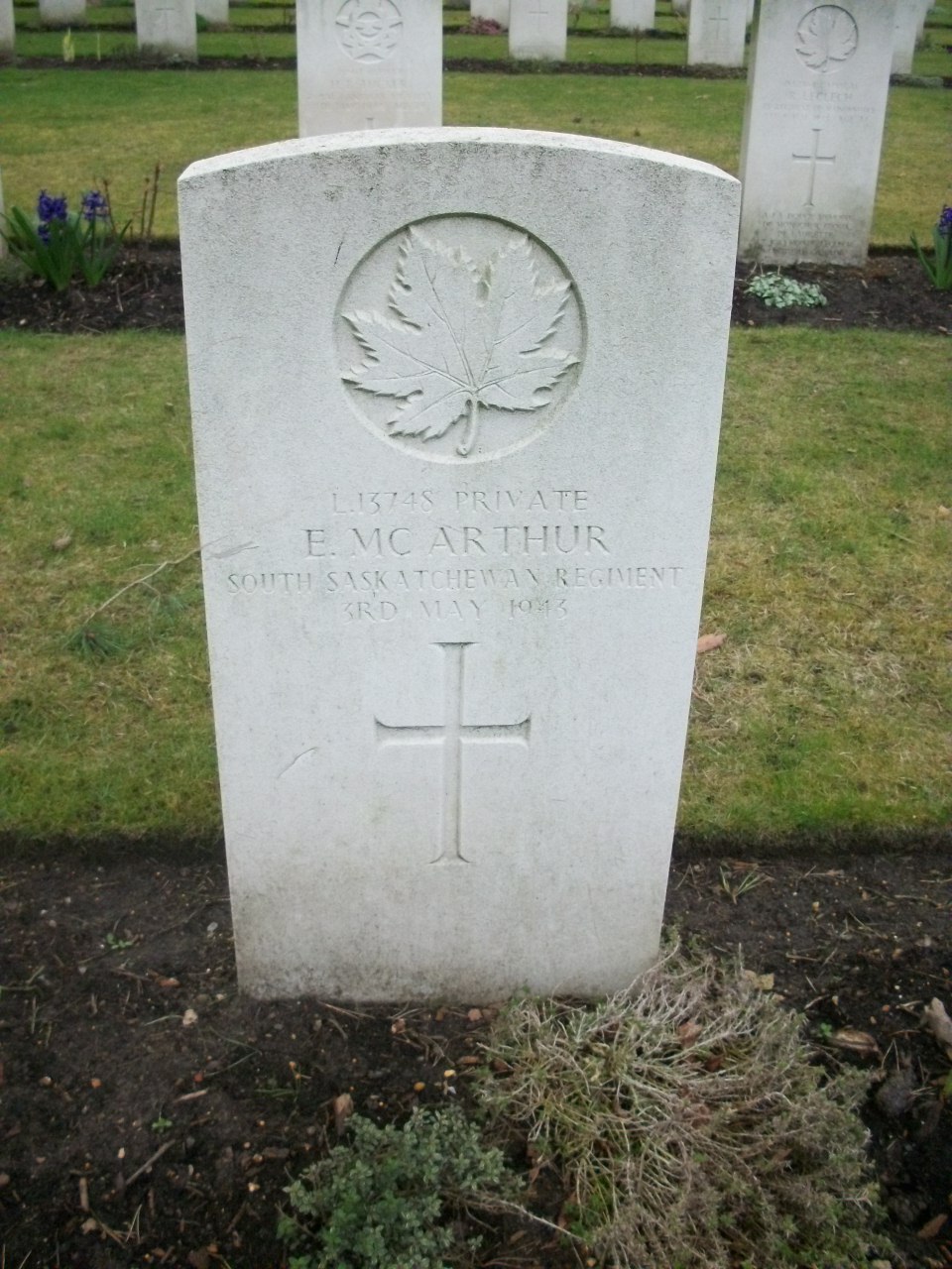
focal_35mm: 35
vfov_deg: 52.6
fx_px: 1283
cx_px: 476
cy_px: 634
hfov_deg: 40.7
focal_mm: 6.3
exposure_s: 1/500
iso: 302
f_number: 3.1
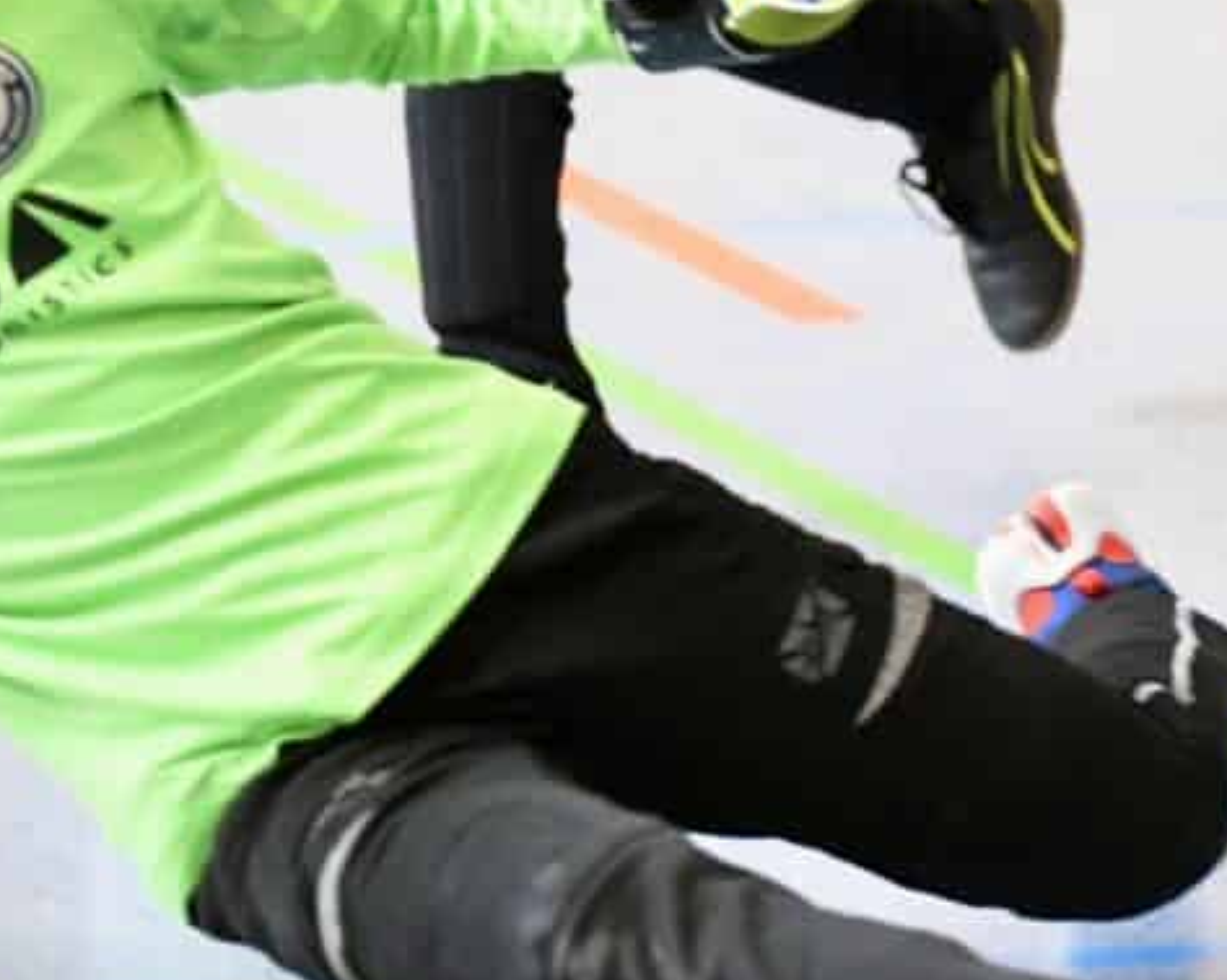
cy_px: -624
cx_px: 2254
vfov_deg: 3.1
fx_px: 18005
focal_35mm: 496
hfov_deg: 3.9
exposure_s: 1/1250
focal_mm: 122
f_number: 2.8
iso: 5000
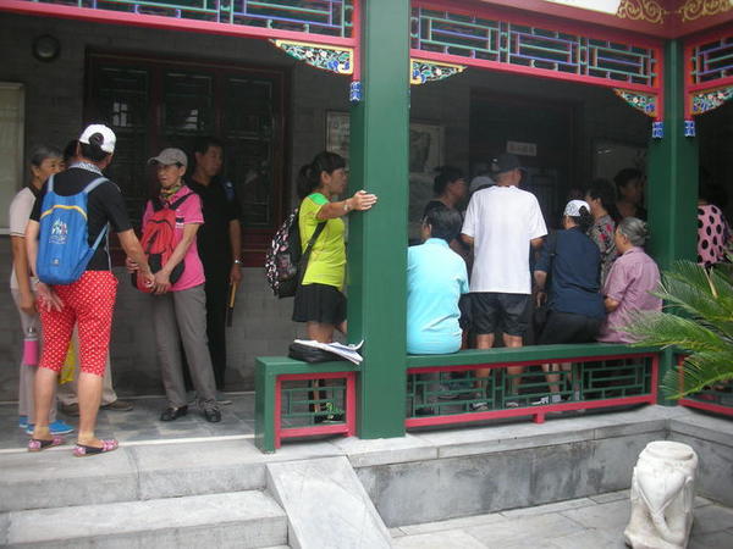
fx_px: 741
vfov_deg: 40.7
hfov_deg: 52.6
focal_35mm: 35
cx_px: 366
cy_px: 274
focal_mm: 5.8
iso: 50
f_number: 2.8
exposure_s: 1/110
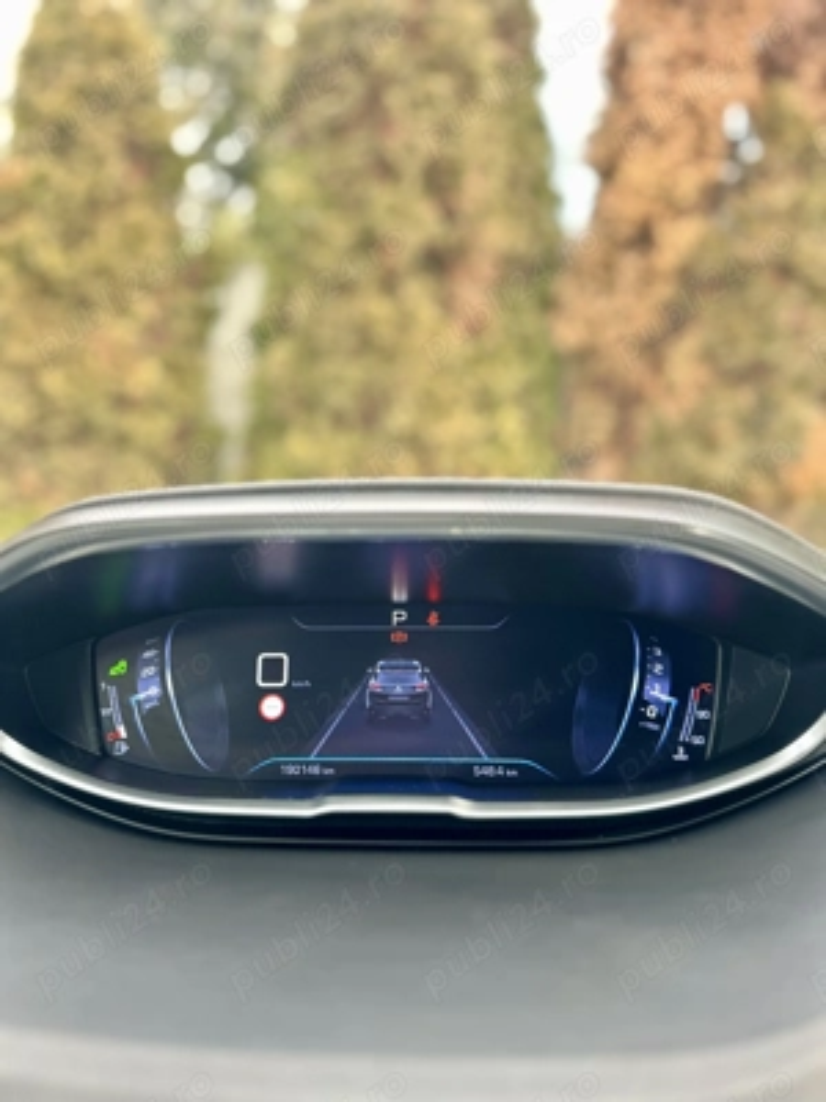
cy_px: 551
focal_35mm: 24
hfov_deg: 56.8
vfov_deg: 71.6
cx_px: 413
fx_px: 764
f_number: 1.78
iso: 250
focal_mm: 6.86
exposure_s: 1/112
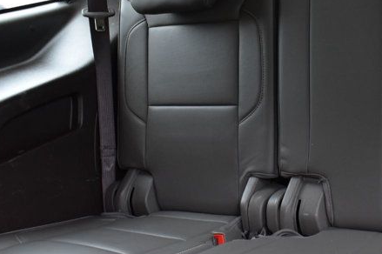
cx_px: 325
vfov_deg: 21.5
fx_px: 668
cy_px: 126
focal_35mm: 63
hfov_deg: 30.8
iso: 1000
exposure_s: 1/15
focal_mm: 18
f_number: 6.3
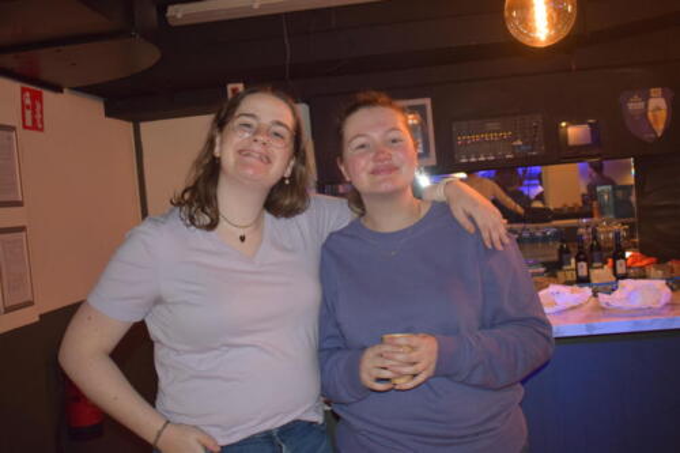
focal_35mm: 39
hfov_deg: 49.6
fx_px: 736
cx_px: 340
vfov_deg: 34.2
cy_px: 226
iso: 2200
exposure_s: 1/60
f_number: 4
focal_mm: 26
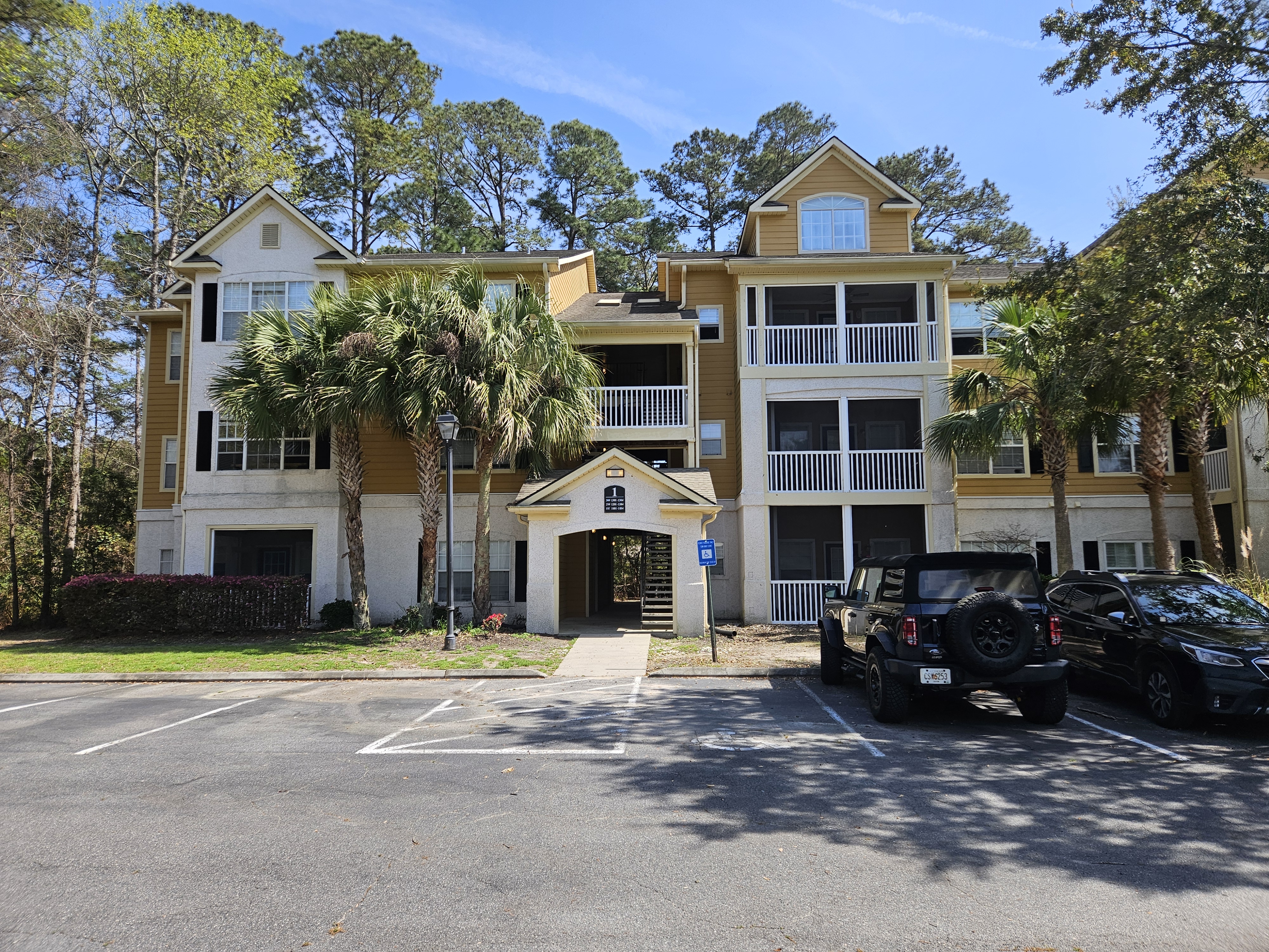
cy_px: 476
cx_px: 634
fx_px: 843
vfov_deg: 58.9
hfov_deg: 73.9
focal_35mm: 23
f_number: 1.8
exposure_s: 1/1461
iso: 32
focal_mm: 5.4
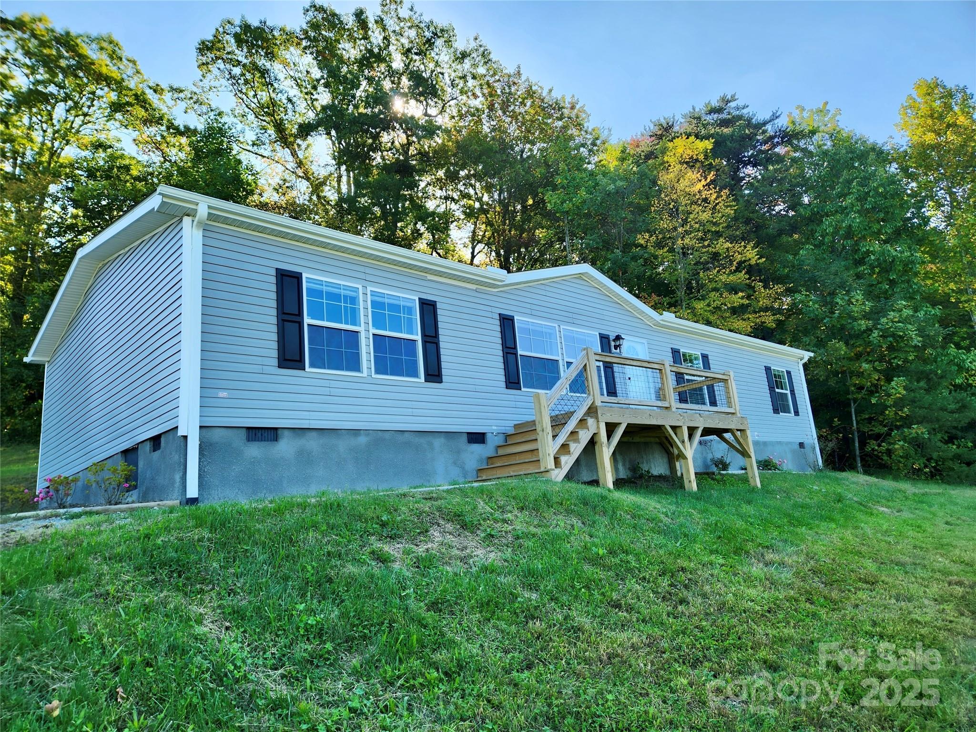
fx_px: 648
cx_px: 488
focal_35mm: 23
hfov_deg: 73.9
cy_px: 366
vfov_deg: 58.9
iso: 20
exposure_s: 1/514
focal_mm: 5.4
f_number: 1.8
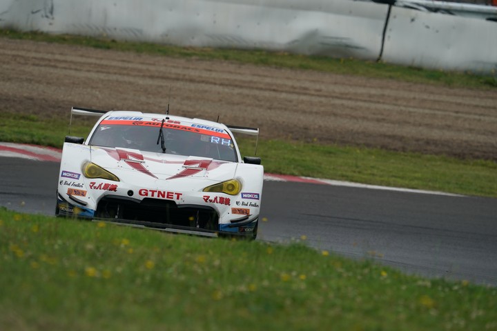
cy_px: 166
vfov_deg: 2.3
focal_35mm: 600
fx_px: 8283
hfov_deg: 3.4
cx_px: 248
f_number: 9
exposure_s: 1/640
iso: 320
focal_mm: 600
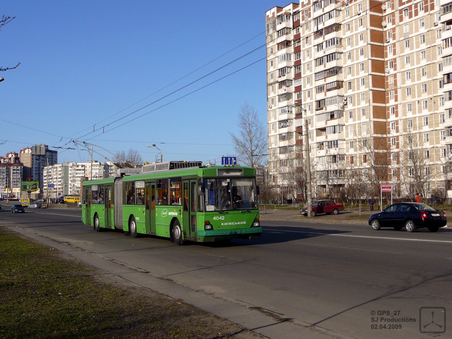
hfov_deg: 42.1
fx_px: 588
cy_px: 170
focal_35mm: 45
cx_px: 226
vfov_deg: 32.2
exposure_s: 1/500
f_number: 5.6
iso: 80
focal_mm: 6.7
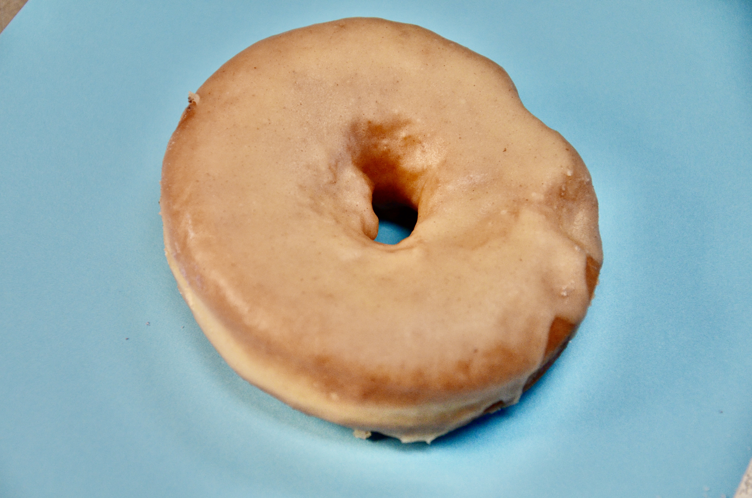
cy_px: 249
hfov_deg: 17.1
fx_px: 2501
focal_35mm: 120
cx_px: 376
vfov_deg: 11.4
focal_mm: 80
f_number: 5.3
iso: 2000
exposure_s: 1/400
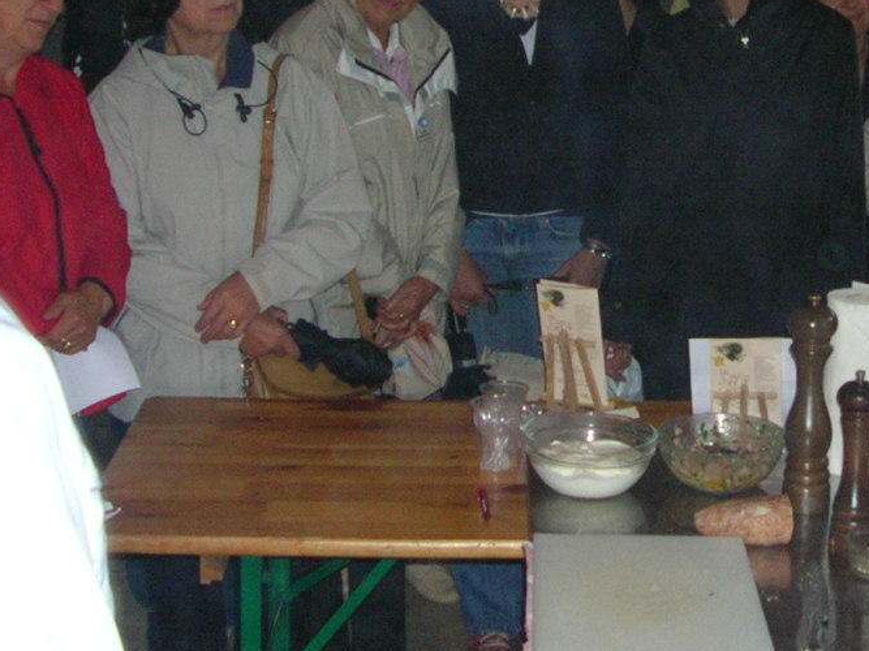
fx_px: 2108
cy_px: 145
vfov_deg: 17.4
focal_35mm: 84
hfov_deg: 22.8
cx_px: 737
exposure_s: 1/60.1
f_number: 2.8
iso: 112
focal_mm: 5.8
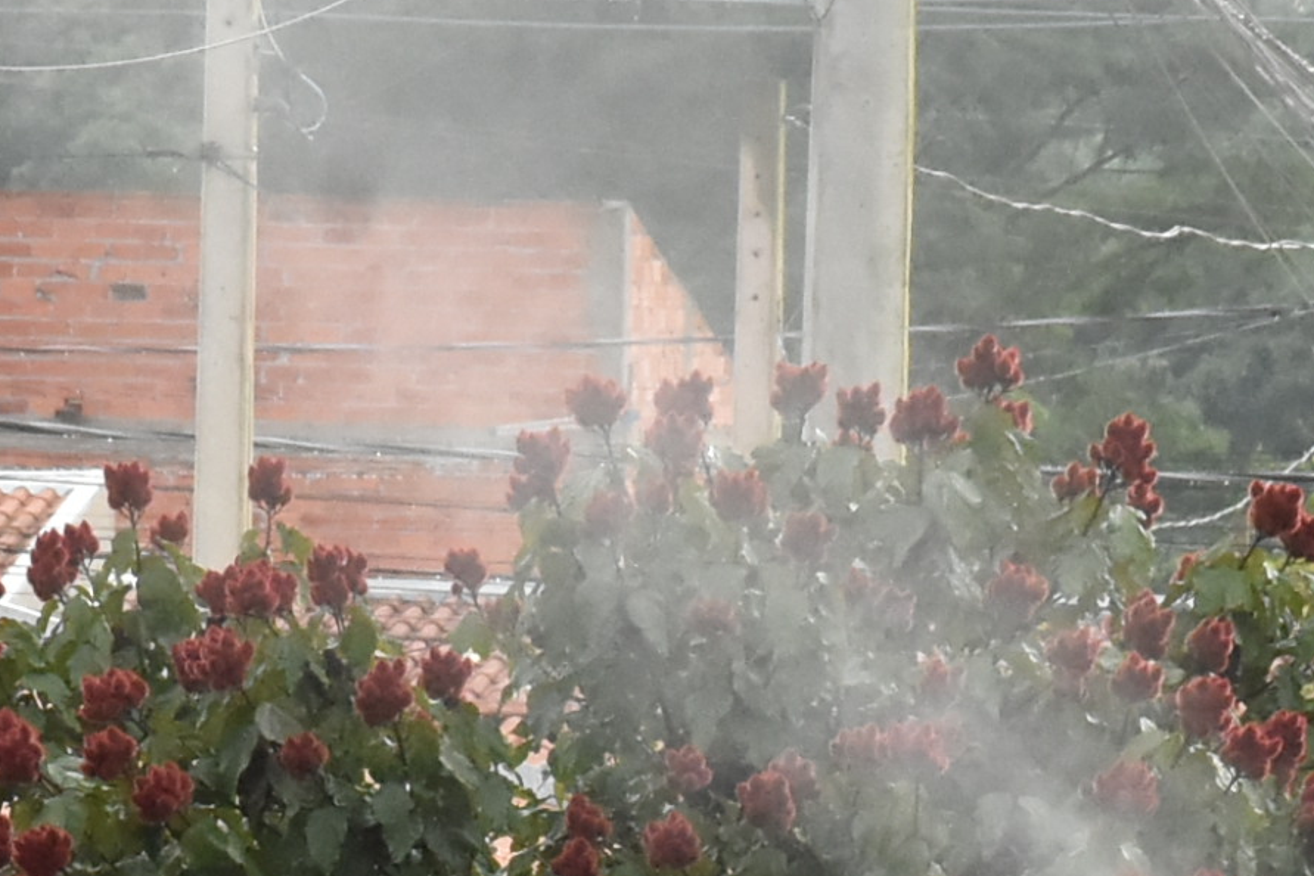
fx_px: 27628
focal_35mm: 757
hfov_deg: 2.7
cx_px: 568
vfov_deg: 1.8
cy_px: 1270
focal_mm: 100
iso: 2000
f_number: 13
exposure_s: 1/500
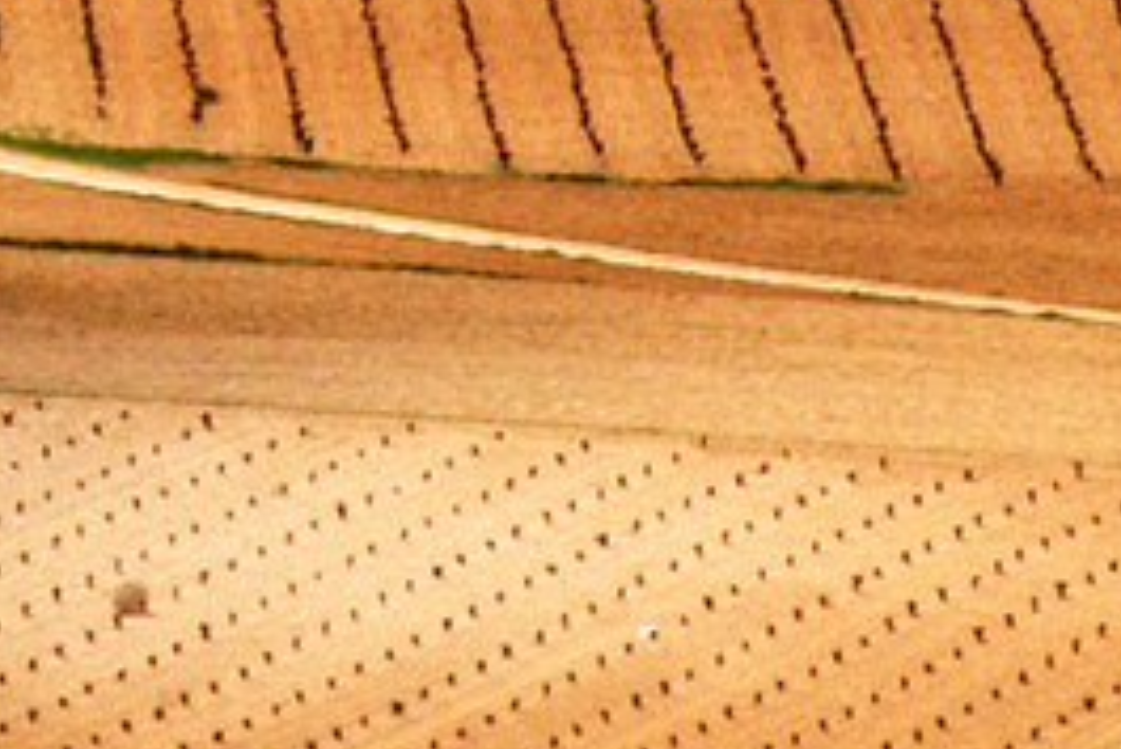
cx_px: -347
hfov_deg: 1.4
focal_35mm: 1467
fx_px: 45704
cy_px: -757
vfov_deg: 0.9
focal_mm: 160
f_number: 18
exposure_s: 1/250
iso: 400
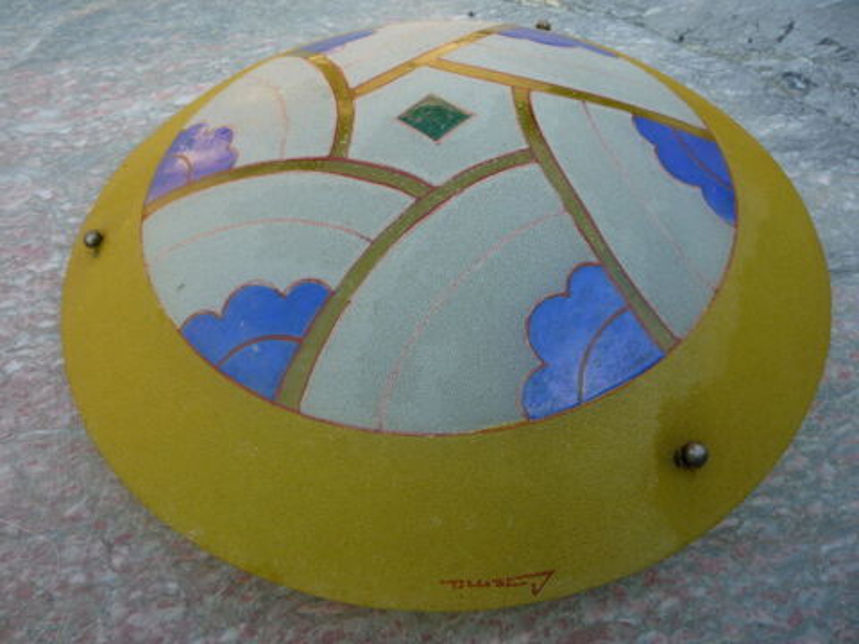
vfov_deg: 46.8
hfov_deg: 60.0
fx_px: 744
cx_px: 430
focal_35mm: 30
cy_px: 322
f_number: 4
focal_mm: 5.2
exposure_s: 1/200
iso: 100
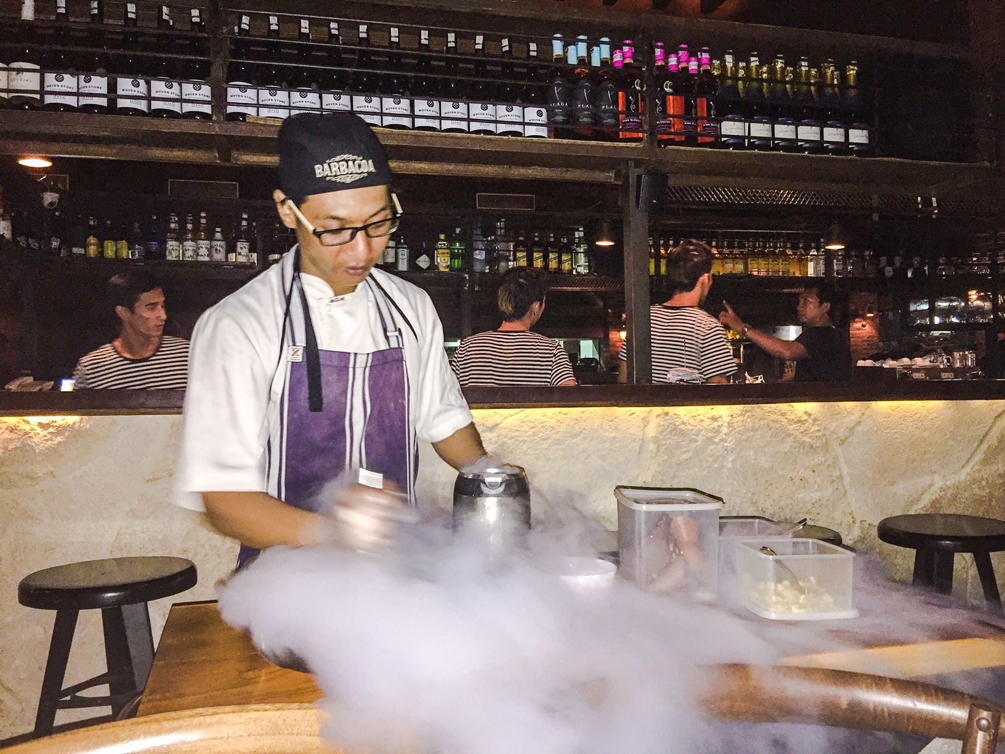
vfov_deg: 48.2
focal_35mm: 29
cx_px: 502
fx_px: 842
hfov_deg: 61.7
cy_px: 377
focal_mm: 4.15
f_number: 2.2
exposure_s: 1/17
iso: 250
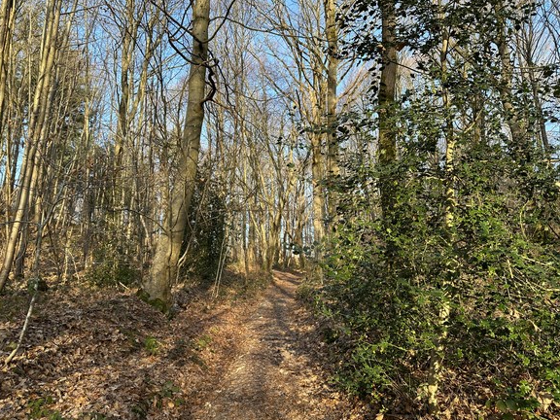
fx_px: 404
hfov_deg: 69.4
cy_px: 211
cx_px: 273
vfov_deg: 54.9
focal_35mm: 25
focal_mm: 6.86
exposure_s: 1/516
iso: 80
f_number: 1.78
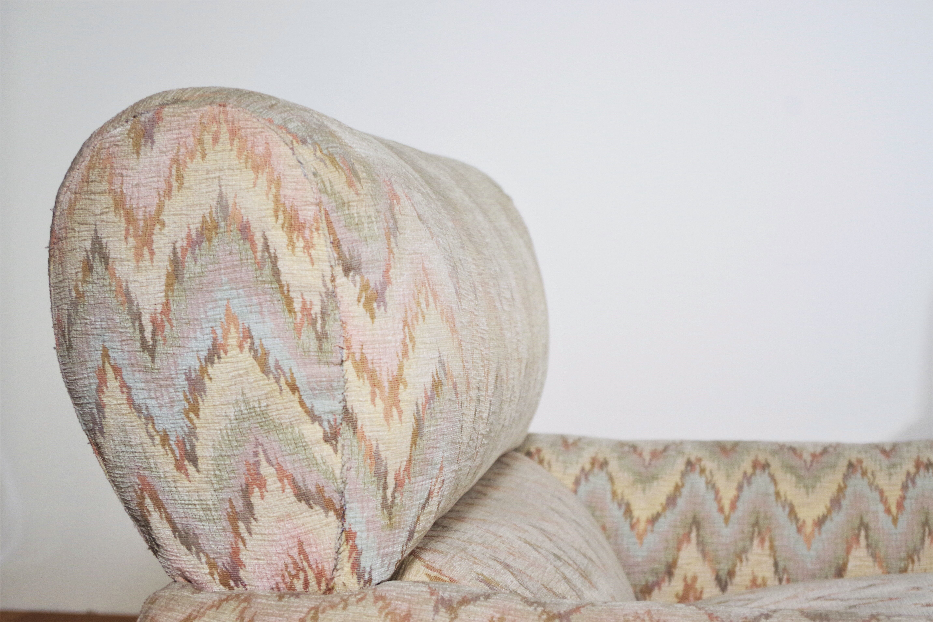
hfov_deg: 35.1
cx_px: 466
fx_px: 1477
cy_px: 311
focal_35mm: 57
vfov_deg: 23.8
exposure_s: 1/80
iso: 400
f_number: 4.5
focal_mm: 37.5
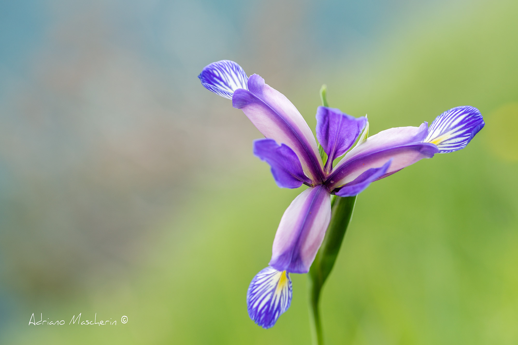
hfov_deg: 19.5
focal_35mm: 105
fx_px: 1511
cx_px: 259
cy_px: 172
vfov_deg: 13.0
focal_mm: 105
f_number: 9
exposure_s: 1/125
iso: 200
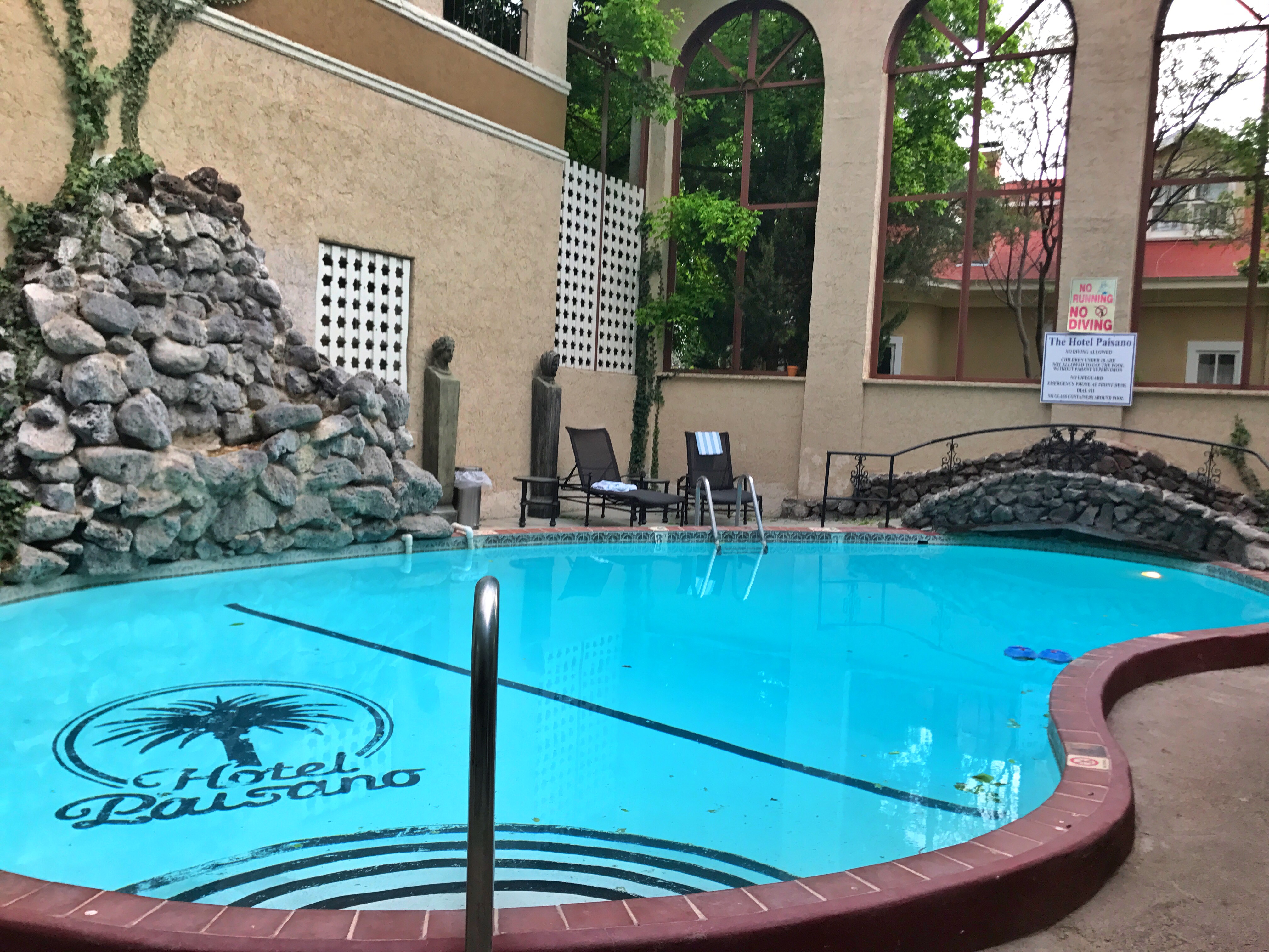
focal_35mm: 28
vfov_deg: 49.7
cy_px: 476
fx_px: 1026
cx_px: 634
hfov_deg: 63.4
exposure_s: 1/120
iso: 32
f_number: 1.8
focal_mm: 3.99
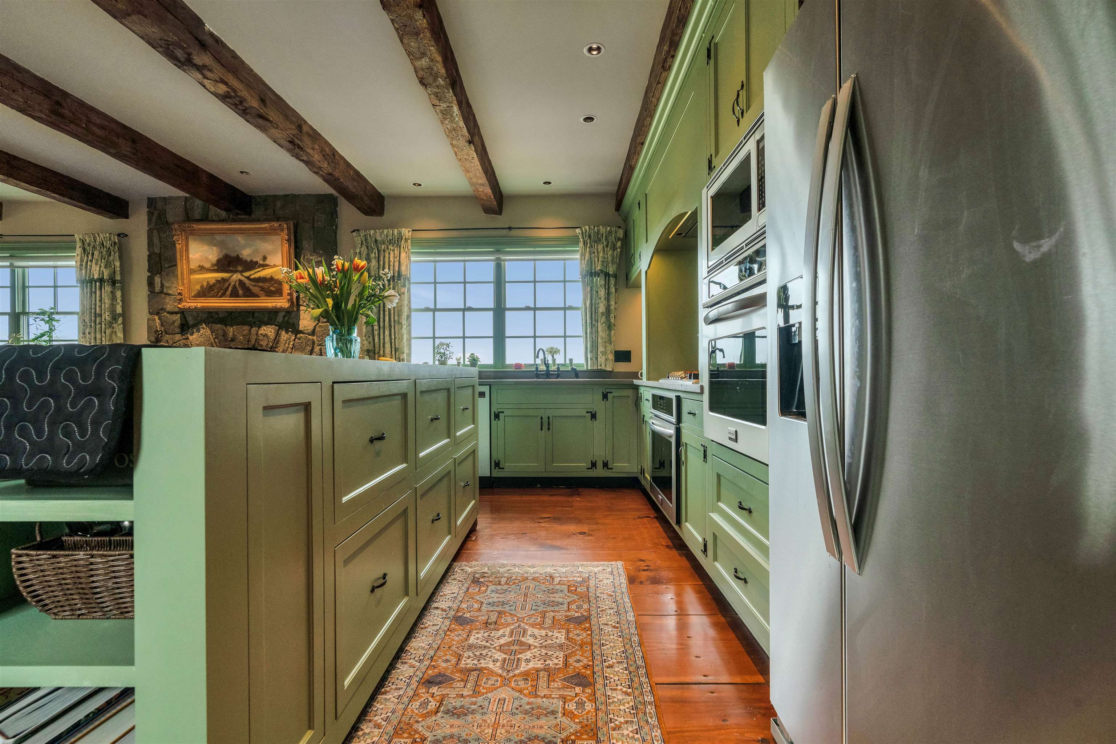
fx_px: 496
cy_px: 372
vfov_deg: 73.8
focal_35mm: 16
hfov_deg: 96.7
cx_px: 558
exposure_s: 1/90
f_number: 8
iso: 800
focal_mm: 16
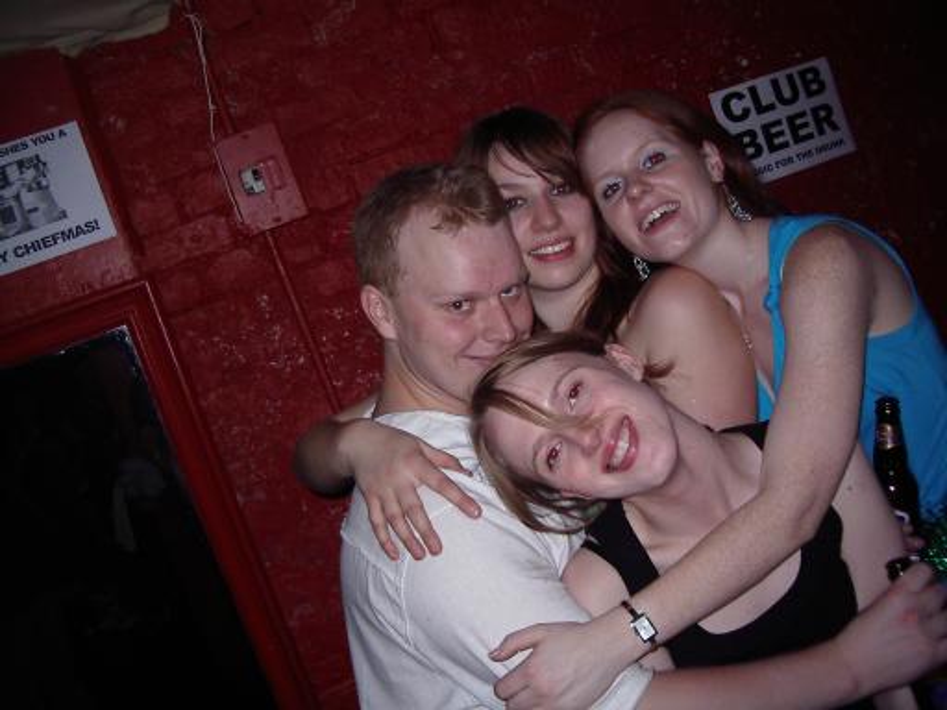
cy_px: 355
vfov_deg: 37.7
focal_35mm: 38
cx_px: 474
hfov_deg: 49.0
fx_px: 1040
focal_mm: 5.8
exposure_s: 1/60
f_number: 2.6
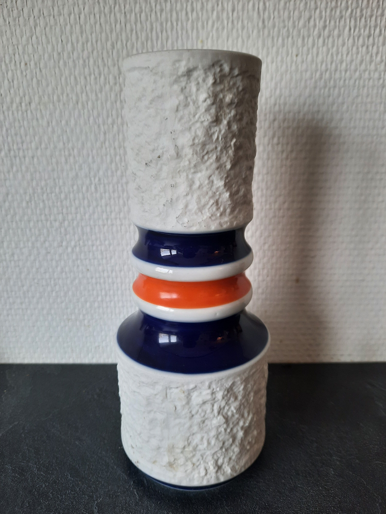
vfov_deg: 69.4
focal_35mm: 25
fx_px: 372
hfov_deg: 54.9
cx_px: 193
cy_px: 257
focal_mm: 4.6
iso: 80
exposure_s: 1/50
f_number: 2
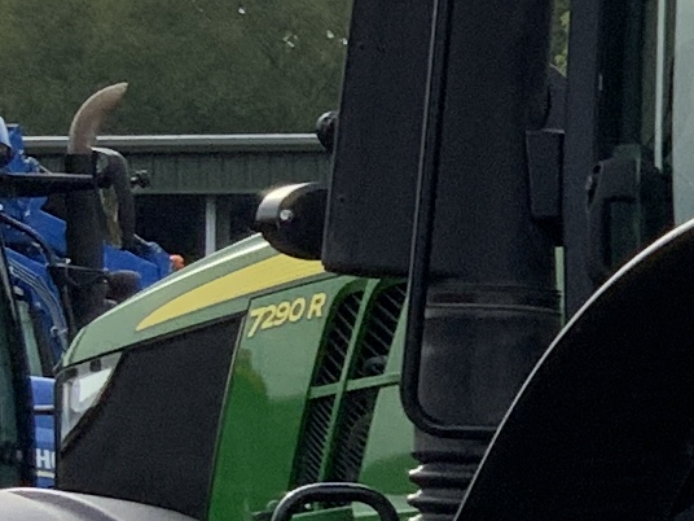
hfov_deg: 8.3
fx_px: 4371
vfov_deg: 6.8
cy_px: 583
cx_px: 1678
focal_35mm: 218
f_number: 1.8
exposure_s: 1/781
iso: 16
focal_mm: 3
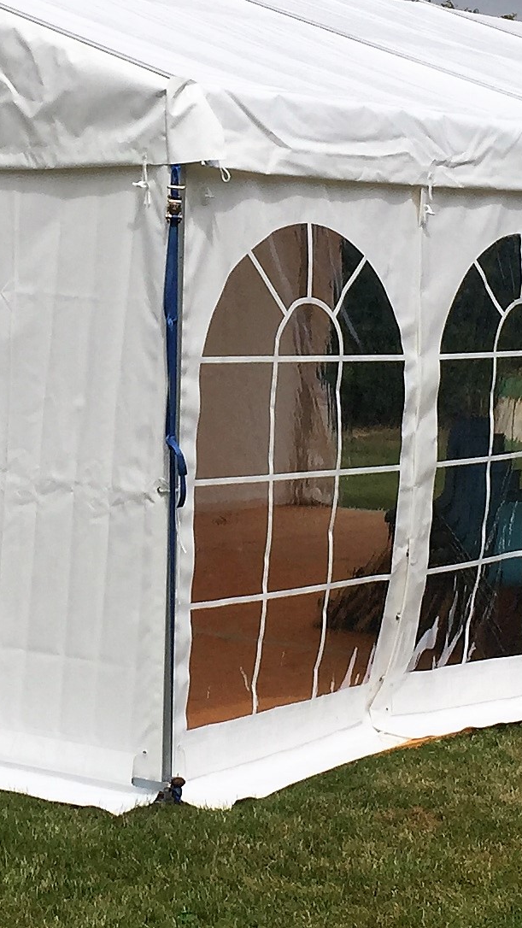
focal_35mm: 95
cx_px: 135
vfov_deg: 22.2
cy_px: 190
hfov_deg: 12.7
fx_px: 2337
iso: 32
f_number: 2.2
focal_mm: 4.15
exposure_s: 1/5650
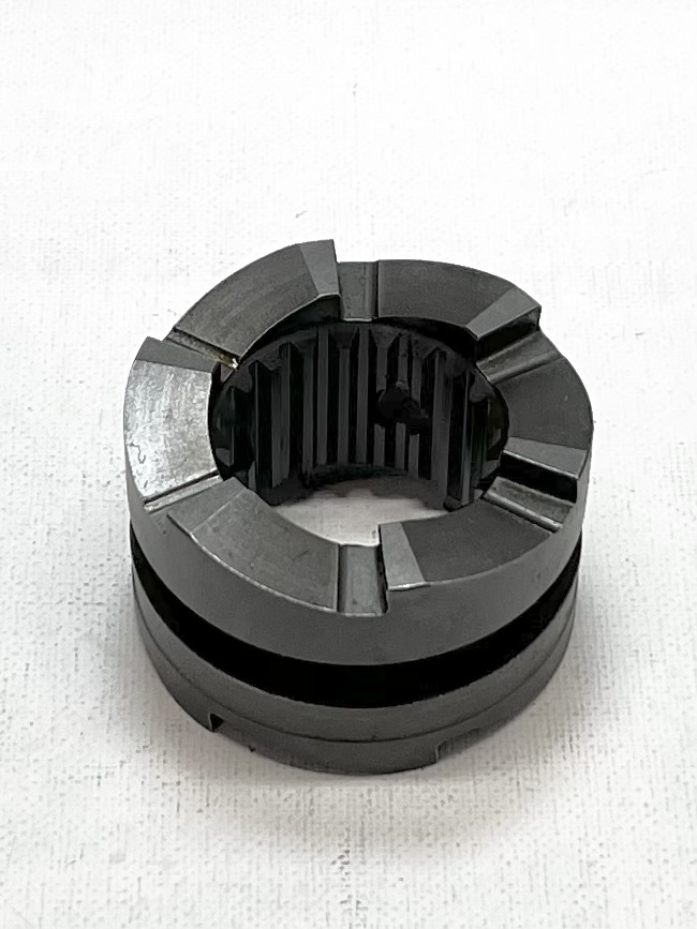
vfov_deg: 67.3
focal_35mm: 26
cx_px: 348
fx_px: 698
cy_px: 464
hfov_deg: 53.1
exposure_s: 1/406
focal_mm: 5.1
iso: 50
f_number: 1.6
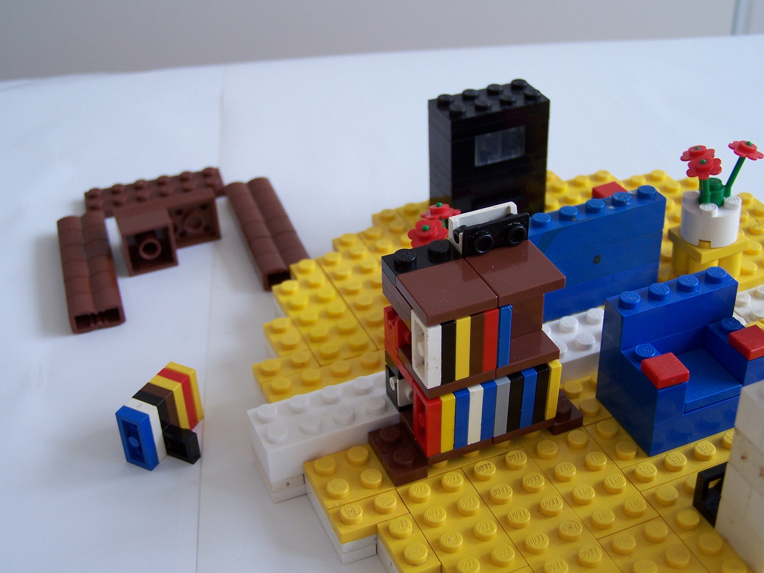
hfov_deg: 37.5
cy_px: 286
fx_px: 1126
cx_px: 382
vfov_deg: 28.6
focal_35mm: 51
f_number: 3
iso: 80
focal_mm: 8.5
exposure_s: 1/20
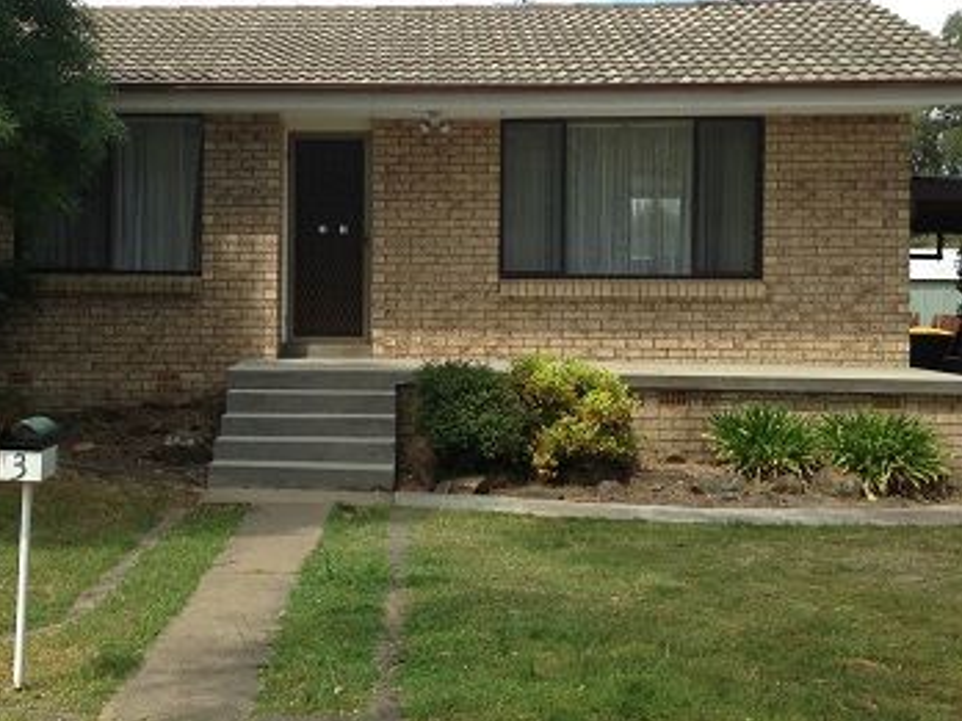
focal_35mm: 62
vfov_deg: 23.6
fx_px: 1723
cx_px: 275
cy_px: 296
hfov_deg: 30.8
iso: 50
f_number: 2.4
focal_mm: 4.12
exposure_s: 1/821
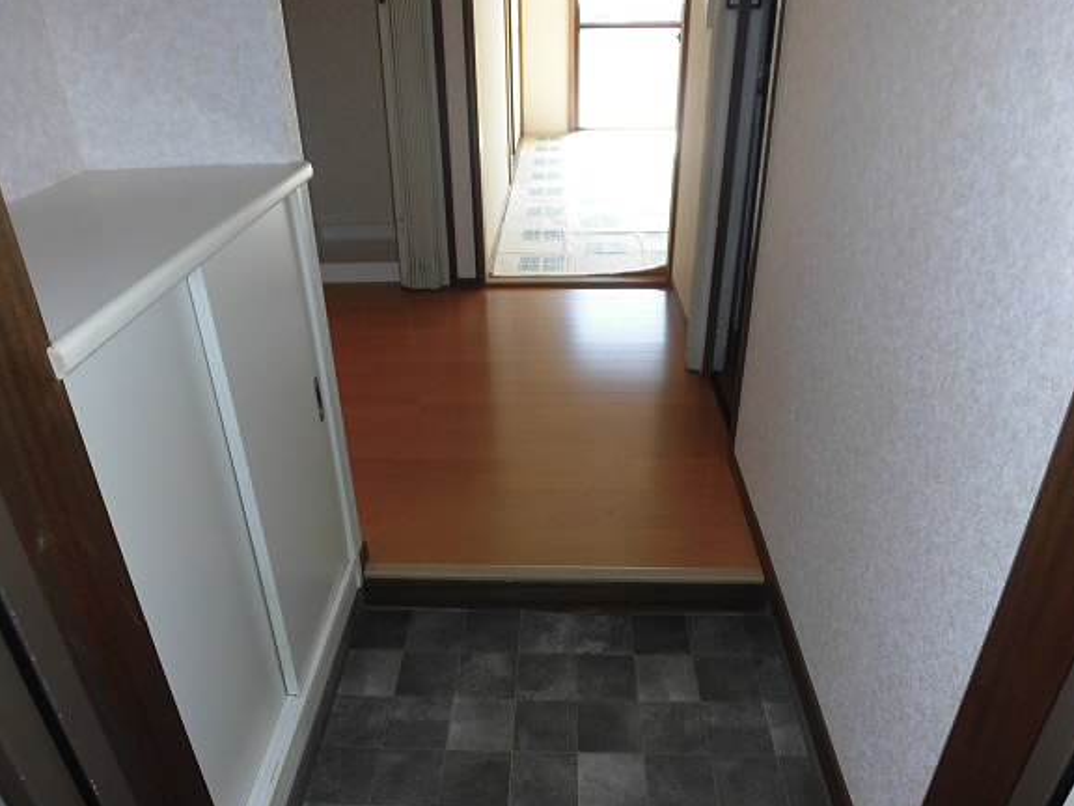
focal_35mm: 25
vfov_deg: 54.9
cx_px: 528
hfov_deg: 69.4
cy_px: 409
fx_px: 776
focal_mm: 4.3
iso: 100
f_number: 3.1
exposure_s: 1/40
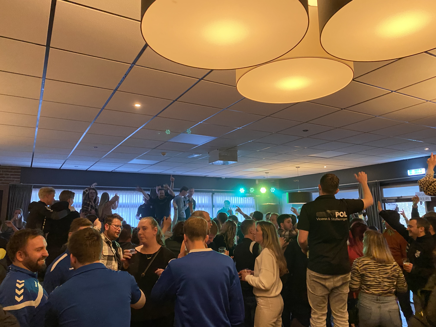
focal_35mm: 26
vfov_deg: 53.1
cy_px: 164
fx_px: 327
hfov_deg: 67.3
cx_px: 218
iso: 500
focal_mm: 4.25
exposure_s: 1/33
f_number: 1.8
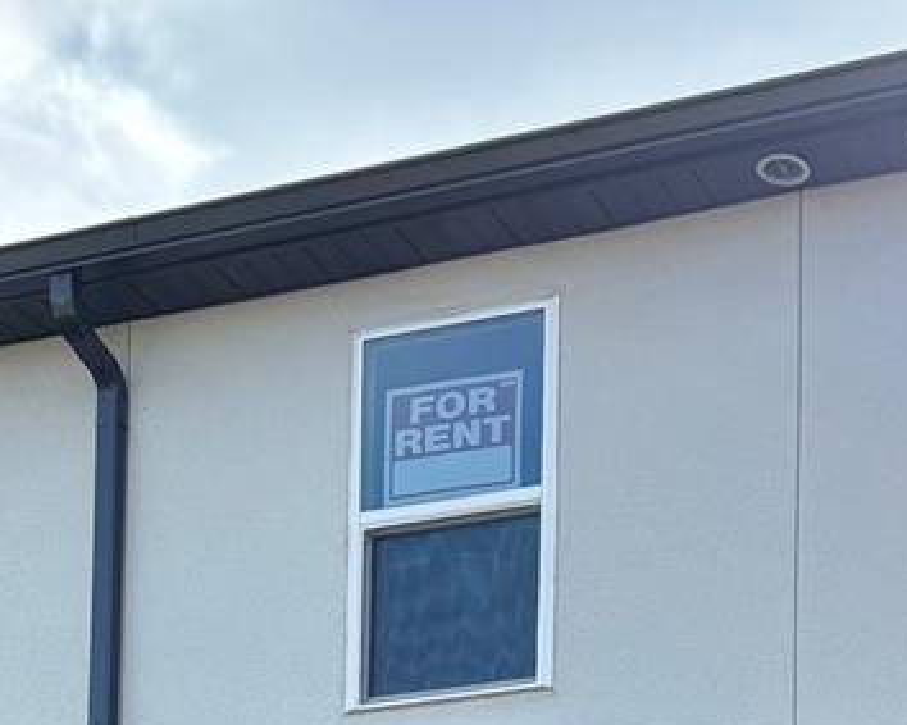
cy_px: 1494
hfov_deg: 21.5
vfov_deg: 14.5
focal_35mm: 86
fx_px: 2308
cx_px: 887
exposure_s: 1/1164
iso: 50
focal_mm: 5.96
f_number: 1.6
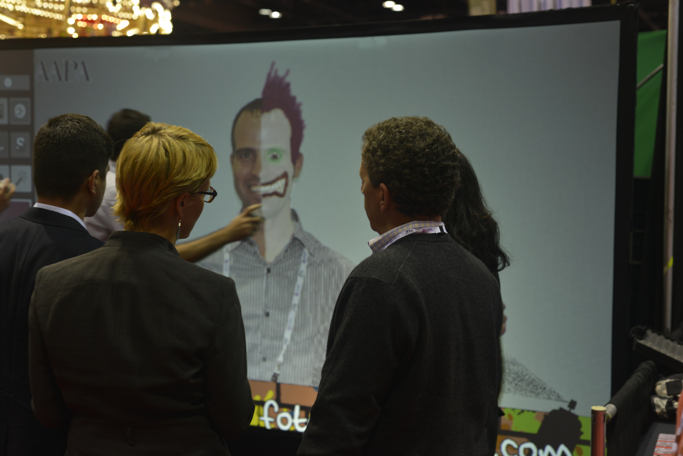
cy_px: 228
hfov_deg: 39.6
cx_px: 342
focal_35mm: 50
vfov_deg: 27.0
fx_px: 949
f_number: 4
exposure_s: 1/40
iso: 640
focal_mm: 50
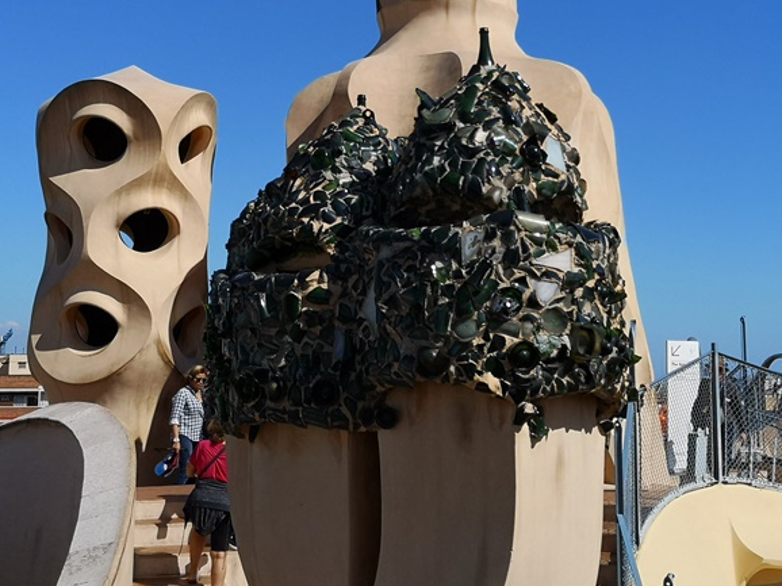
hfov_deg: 35.5
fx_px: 1219
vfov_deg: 26.8
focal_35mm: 54
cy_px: 183
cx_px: 419
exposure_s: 1/3311
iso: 50
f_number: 1.8
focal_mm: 3.95
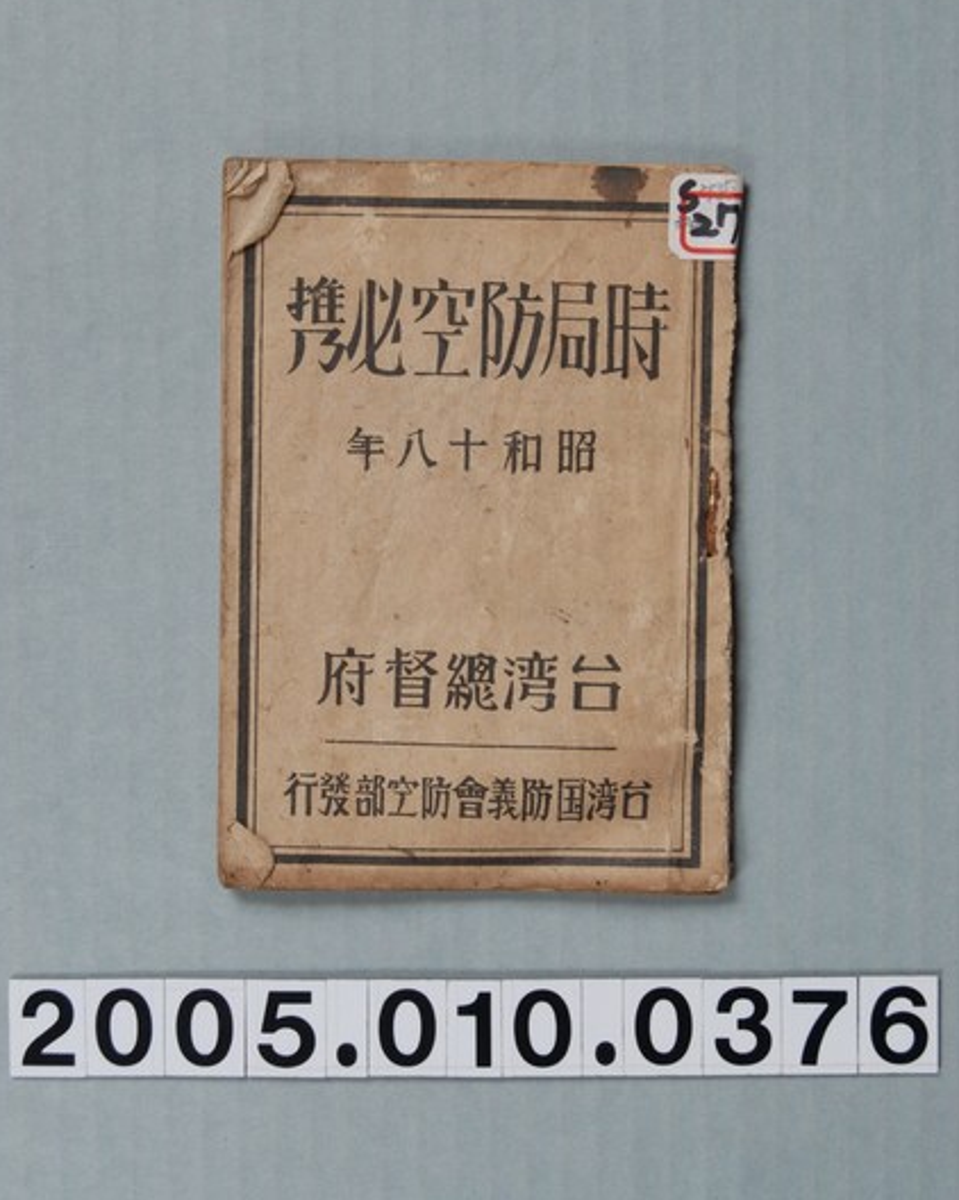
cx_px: 477
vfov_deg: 23.3
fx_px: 2911
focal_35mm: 82
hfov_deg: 18.7
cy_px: 550
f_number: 8
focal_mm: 48
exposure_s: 1/125
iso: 100
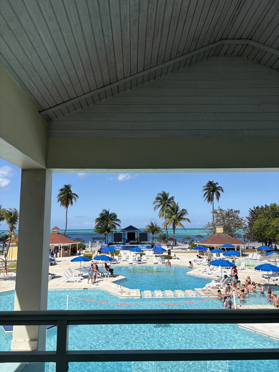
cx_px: 140
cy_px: 186
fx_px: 279
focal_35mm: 26
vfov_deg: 67.3
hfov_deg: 53.1
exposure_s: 1/5348
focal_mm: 5.96
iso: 50
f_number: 1.6
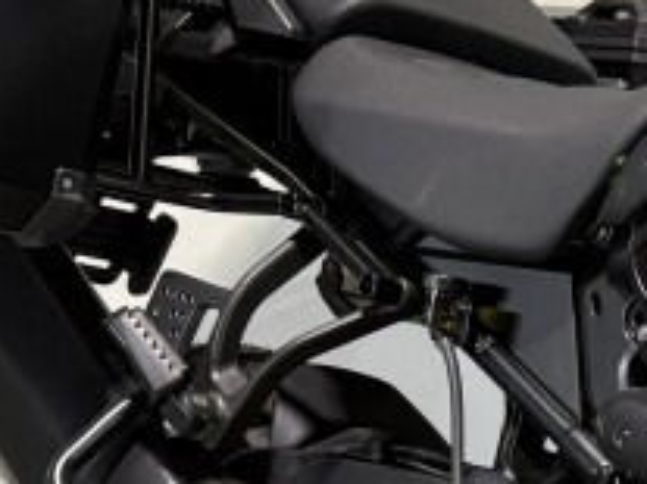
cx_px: 964
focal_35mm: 134
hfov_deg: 13.8
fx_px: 2503
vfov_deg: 11.0
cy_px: 340
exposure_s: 1/120
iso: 64
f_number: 1.6
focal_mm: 5.96
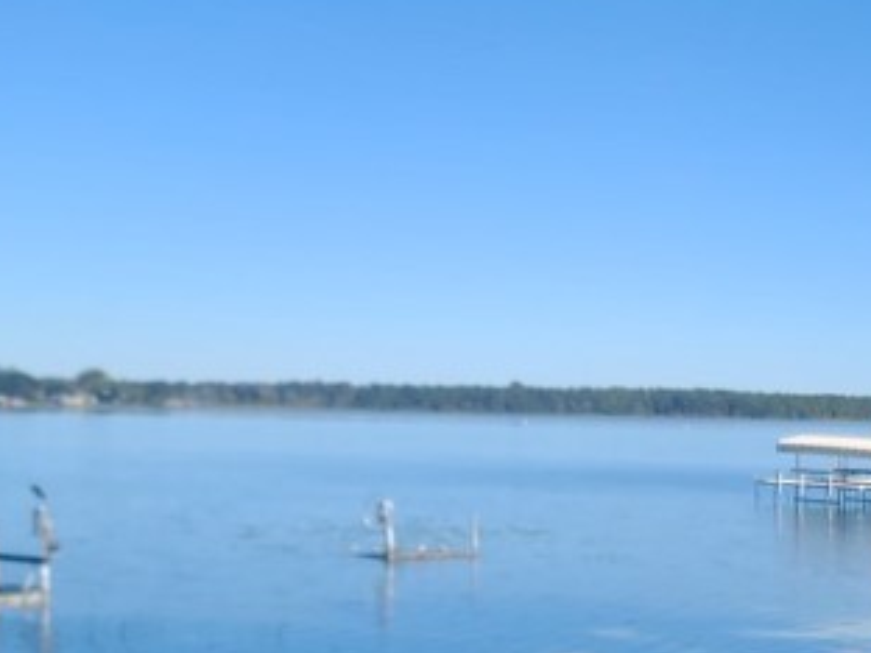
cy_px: 675
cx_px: 818
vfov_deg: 17.5
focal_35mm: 82
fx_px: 2063
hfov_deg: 23.1
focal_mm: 7
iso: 16
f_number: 1.8
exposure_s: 1/834
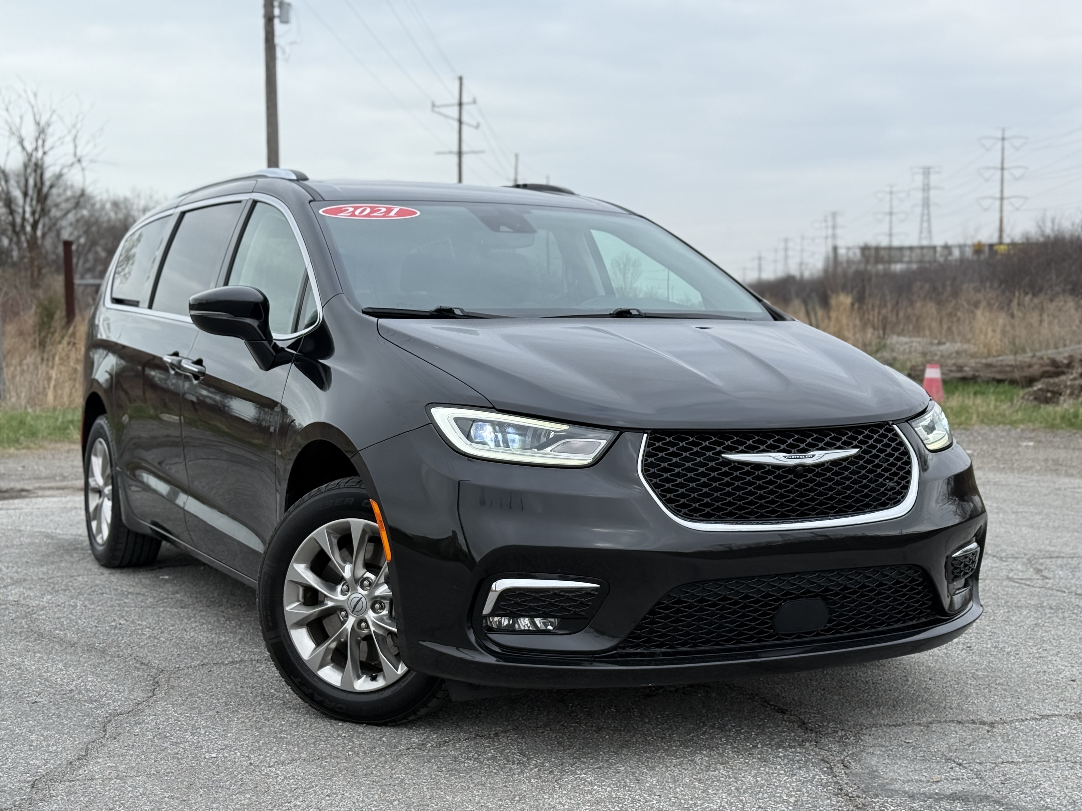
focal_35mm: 48
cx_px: 541
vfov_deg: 30.3
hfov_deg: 39.7
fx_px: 1500
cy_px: 406
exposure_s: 1/1429
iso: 80
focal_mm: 6.76
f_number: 1.78
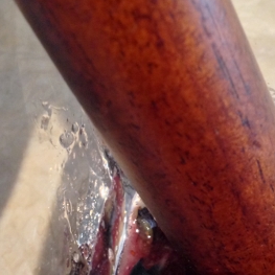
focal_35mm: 71
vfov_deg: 23.9
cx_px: 261
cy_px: 223
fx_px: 638
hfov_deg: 23.5
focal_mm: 4.12
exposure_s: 1/20
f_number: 2.4
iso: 250
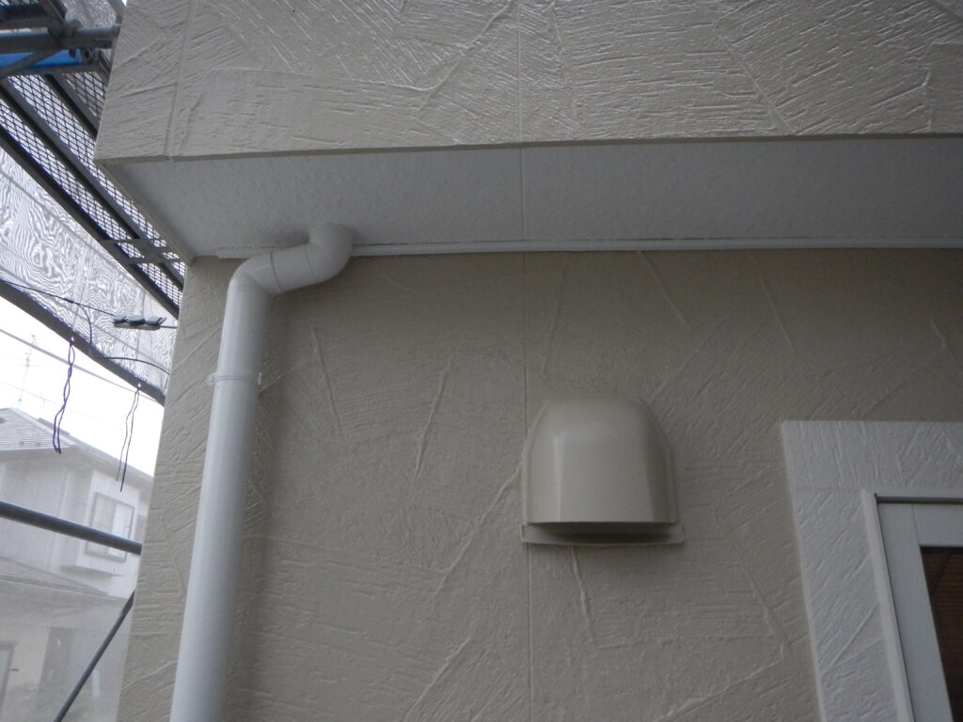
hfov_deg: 63.4
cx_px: 482
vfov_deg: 49.7
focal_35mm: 28
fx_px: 779
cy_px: 361
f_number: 3.9
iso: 400
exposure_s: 1/250
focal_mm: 5
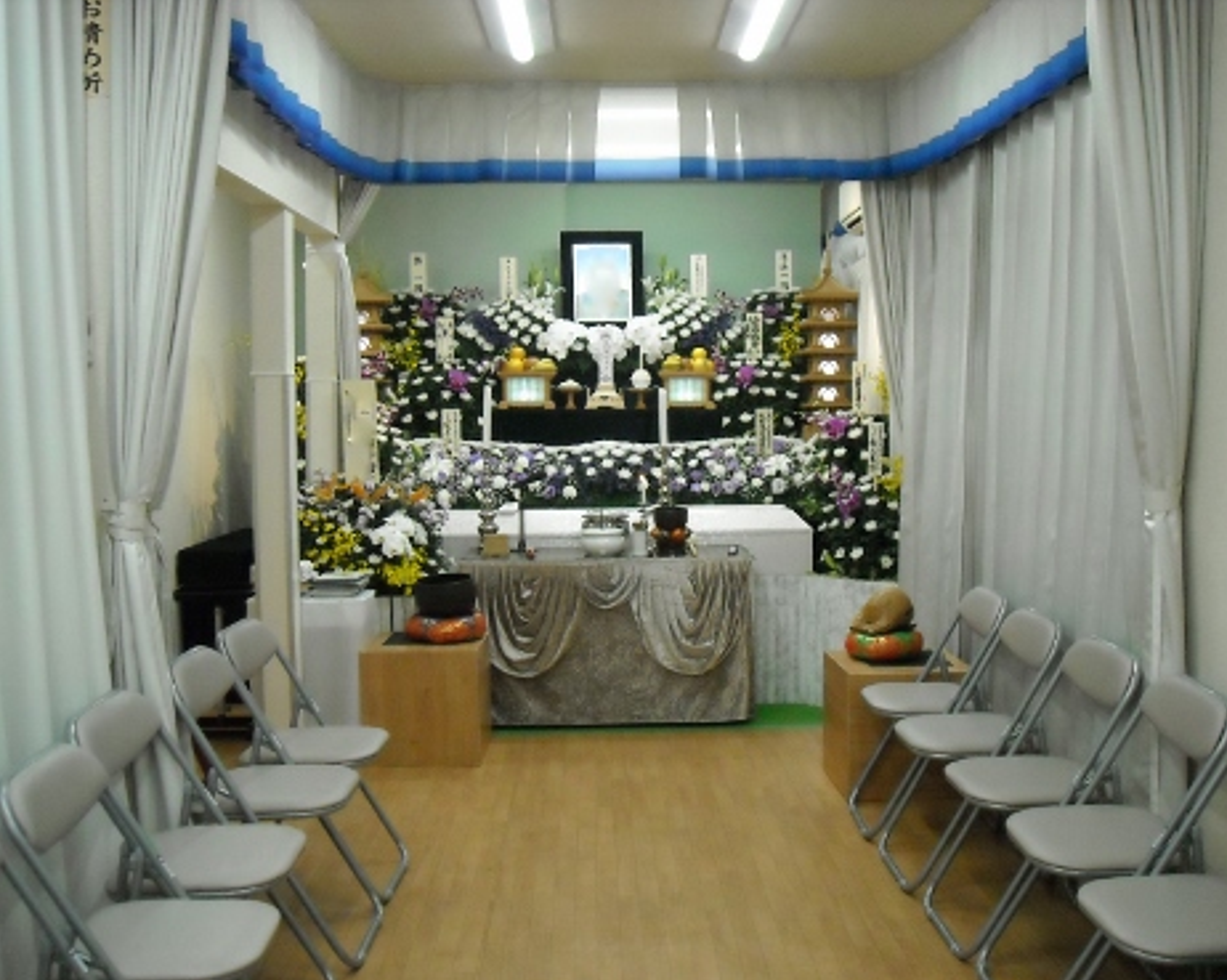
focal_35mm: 37
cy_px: 493
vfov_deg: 40.1
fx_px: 1343
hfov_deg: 49.1
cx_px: 619
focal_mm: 5.7
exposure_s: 1/250
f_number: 2.8
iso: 672
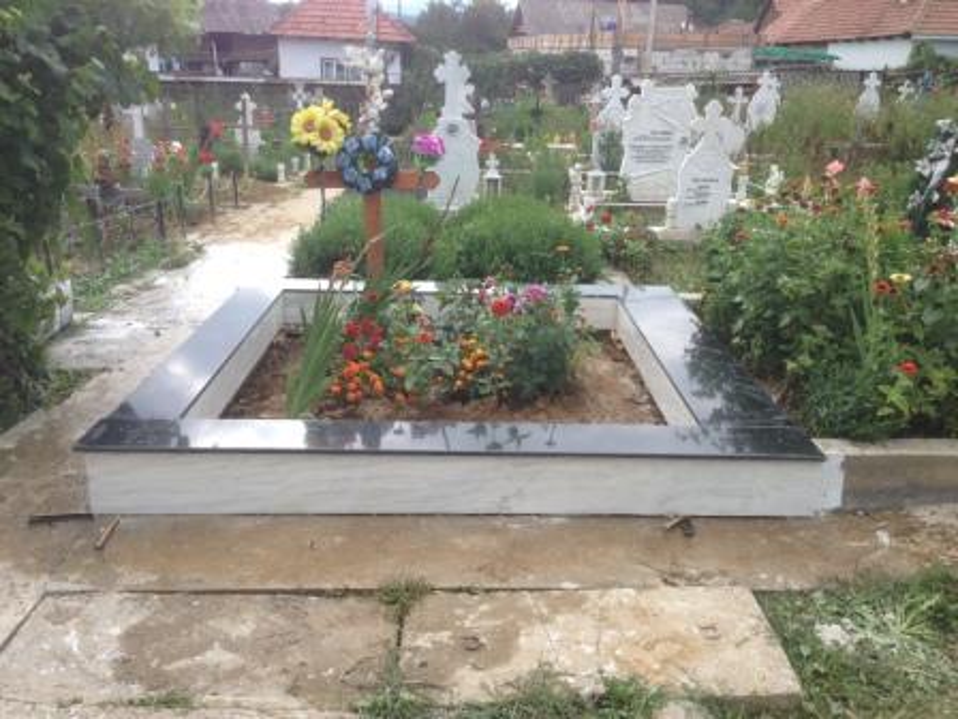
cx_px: 479
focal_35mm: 33
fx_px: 913
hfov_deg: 55.4
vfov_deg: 42.9
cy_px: 360
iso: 50
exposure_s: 1/609
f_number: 2.4
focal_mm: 4.12
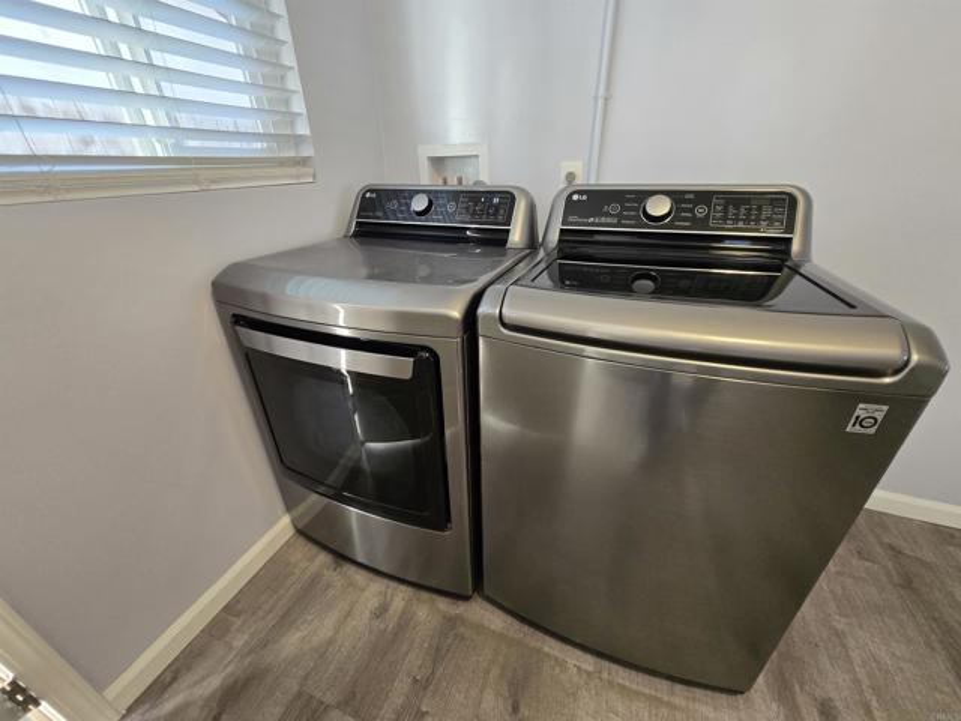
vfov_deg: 89.9
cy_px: 360
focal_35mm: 13
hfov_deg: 106.2
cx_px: 480
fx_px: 361
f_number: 2.2
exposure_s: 1/60
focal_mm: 1.7
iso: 250
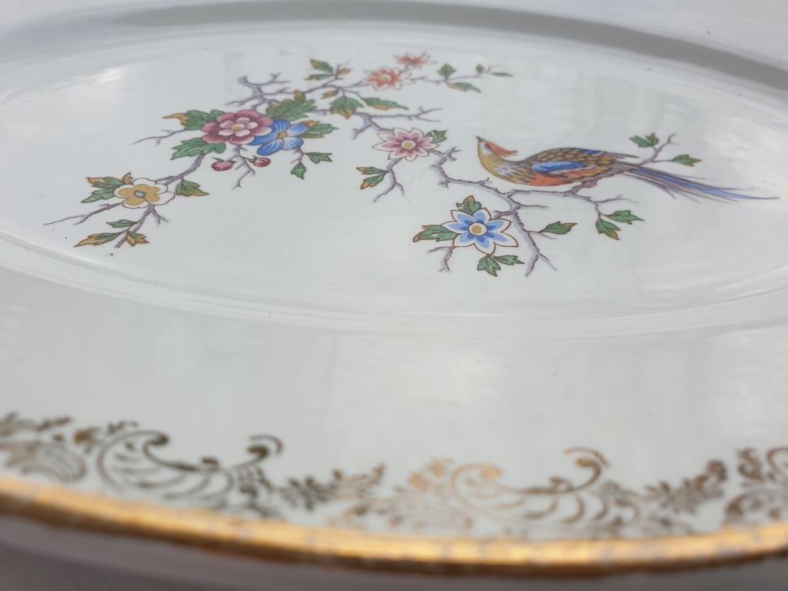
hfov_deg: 67.3
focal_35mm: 26
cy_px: 296
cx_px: 394
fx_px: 592
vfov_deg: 53.1
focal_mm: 4.3
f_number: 2.4
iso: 50
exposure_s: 1/278
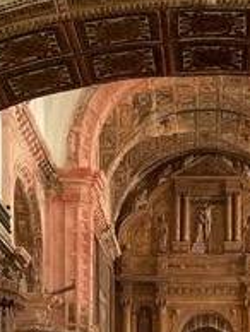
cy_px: 464
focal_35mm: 112
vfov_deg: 16.3
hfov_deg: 13.2
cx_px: 210
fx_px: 1076
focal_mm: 4.2
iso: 125
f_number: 1.6
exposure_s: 1/115
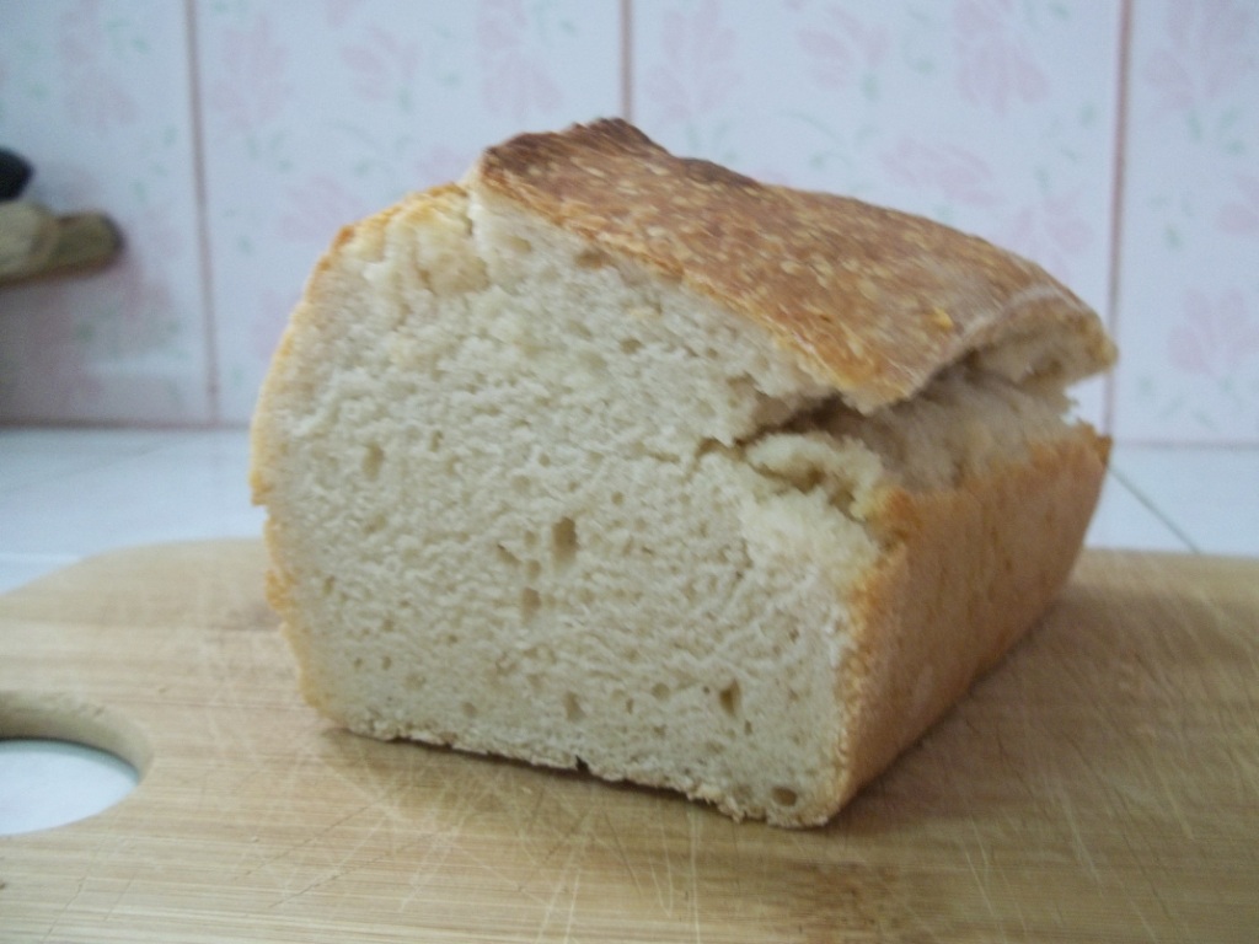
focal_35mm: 36
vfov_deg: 39.7
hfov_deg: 51.4
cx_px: 630
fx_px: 1309
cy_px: 472
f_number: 3.1
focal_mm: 6.5
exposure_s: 1/8
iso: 188
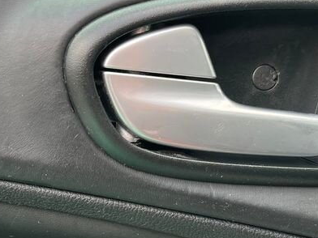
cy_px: 244
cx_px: 106
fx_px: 625
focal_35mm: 68
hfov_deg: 28.4
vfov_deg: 20.8
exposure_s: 1/143
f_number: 1.6
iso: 50
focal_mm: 5.1
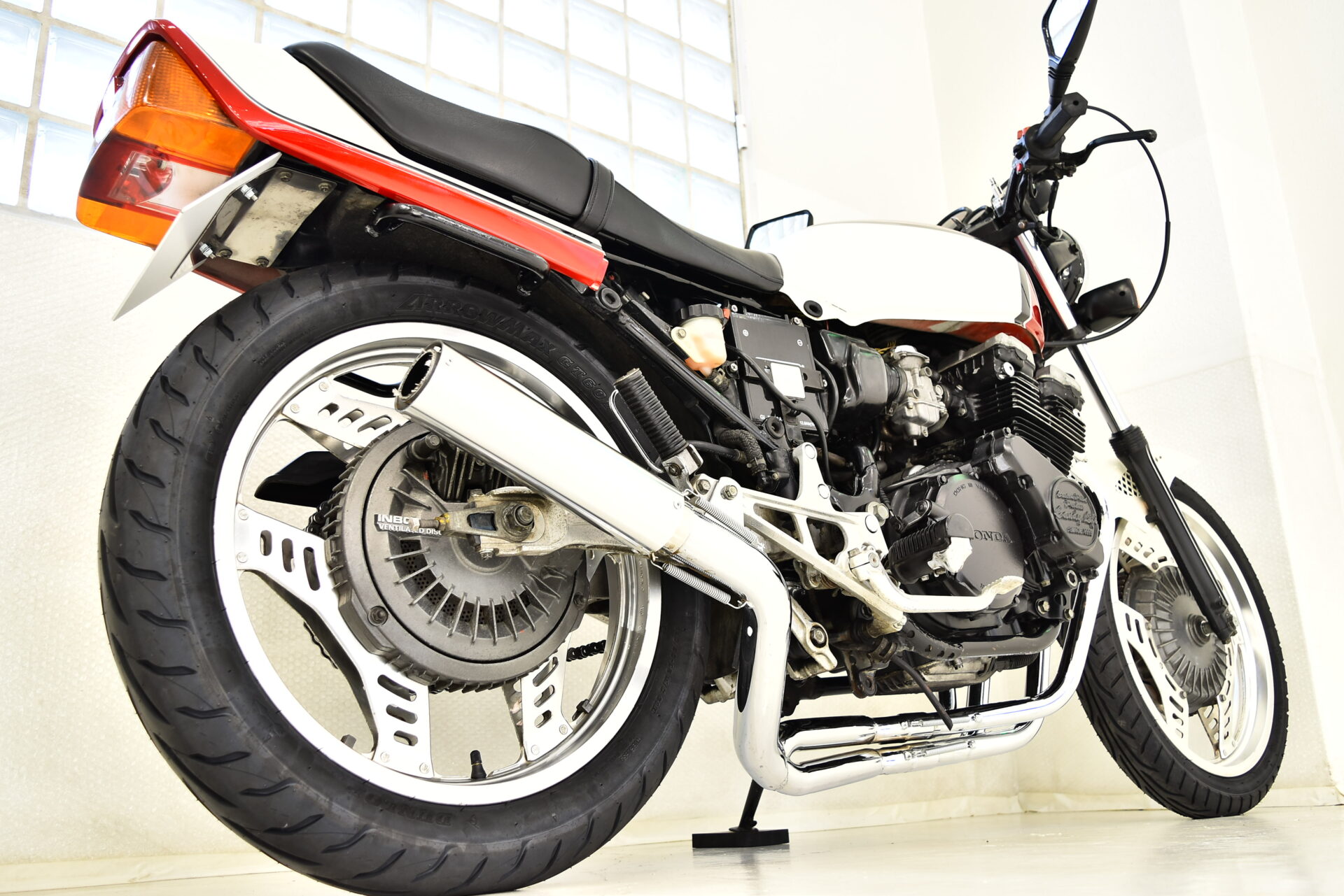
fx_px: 1232
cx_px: 672
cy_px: 448
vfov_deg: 40.0
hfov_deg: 57.2
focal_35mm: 33
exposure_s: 1/13
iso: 100
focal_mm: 22
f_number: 3.8
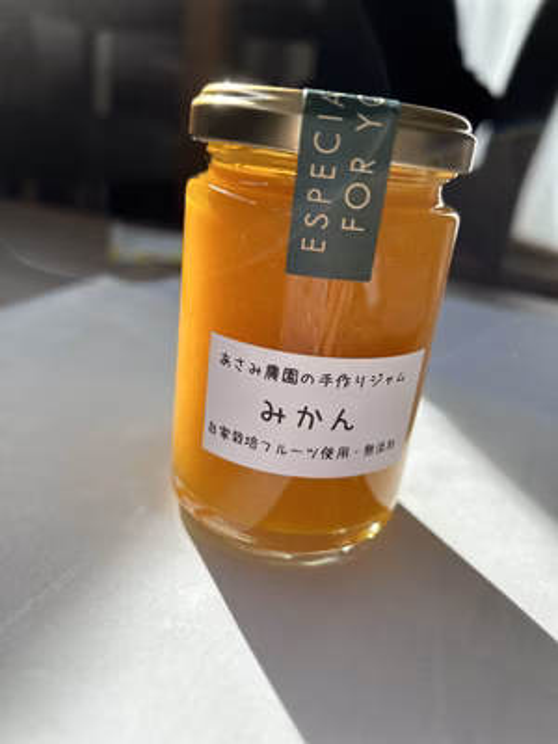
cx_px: 279
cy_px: 372
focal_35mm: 26
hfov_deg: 53.1
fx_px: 559
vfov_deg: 67.3
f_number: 1.5
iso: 50
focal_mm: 5.7
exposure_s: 1/1089
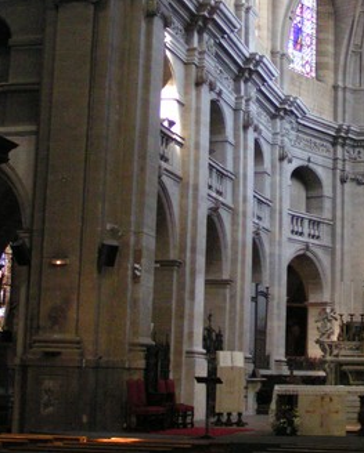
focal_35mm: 82
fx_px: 1103
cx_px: 313
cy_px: 131
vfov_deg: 23.1
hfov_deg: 18.5
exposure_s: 1/40
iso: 400
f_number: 2.8
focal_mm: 6.9
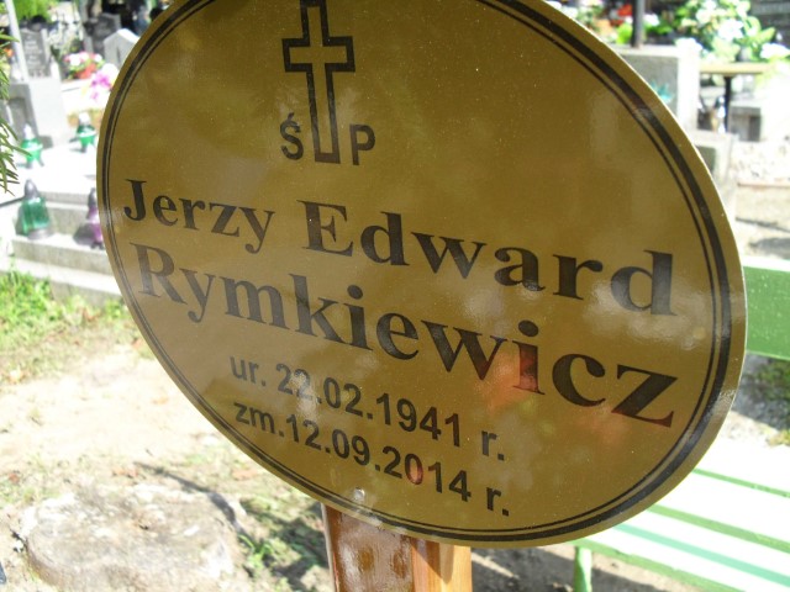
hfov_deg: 52.6
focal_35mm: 35
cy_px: 296
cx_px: 395
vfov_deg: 40.7
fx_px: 799
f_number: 3.2
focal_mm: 6.3
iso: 100
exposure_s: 1/250
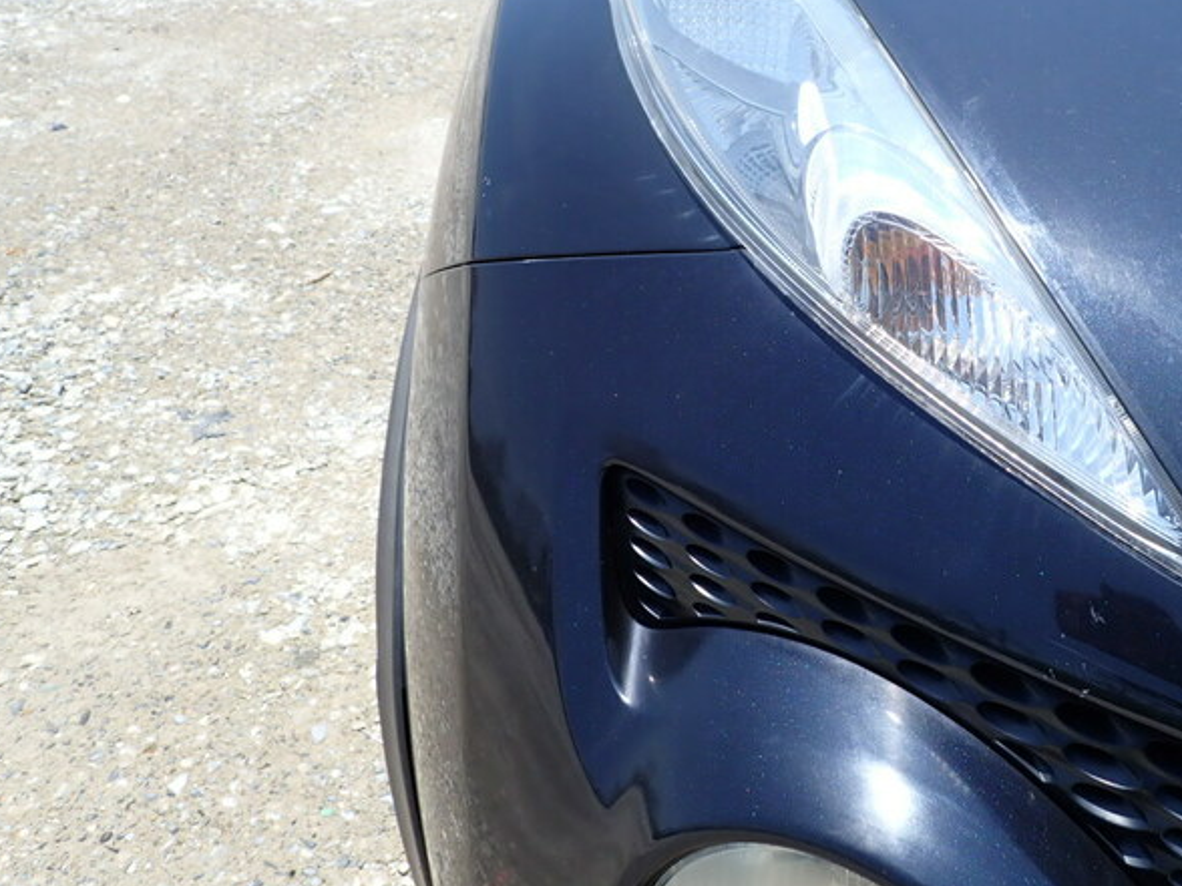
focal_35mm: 34
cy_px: 287
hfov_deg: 53.0
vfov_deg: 41.2
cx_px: 778
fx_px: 1161
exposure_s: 1/1000
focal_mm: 4.5
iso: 100
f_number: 2.8
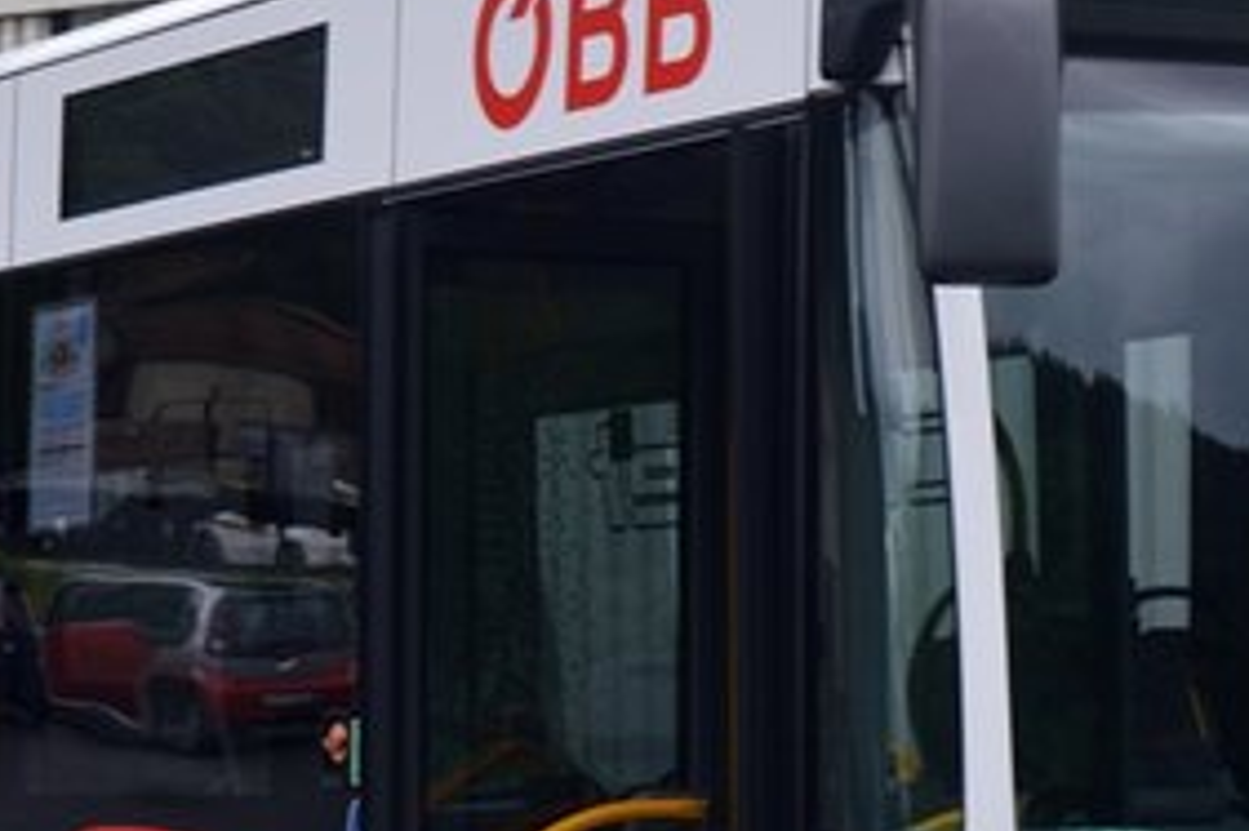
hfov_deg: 13.3
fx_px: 5340
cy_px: 440
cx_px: 702
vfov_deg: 8.9
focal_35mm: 154
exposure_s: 1/125
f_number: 5.6
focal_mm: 24
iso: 200
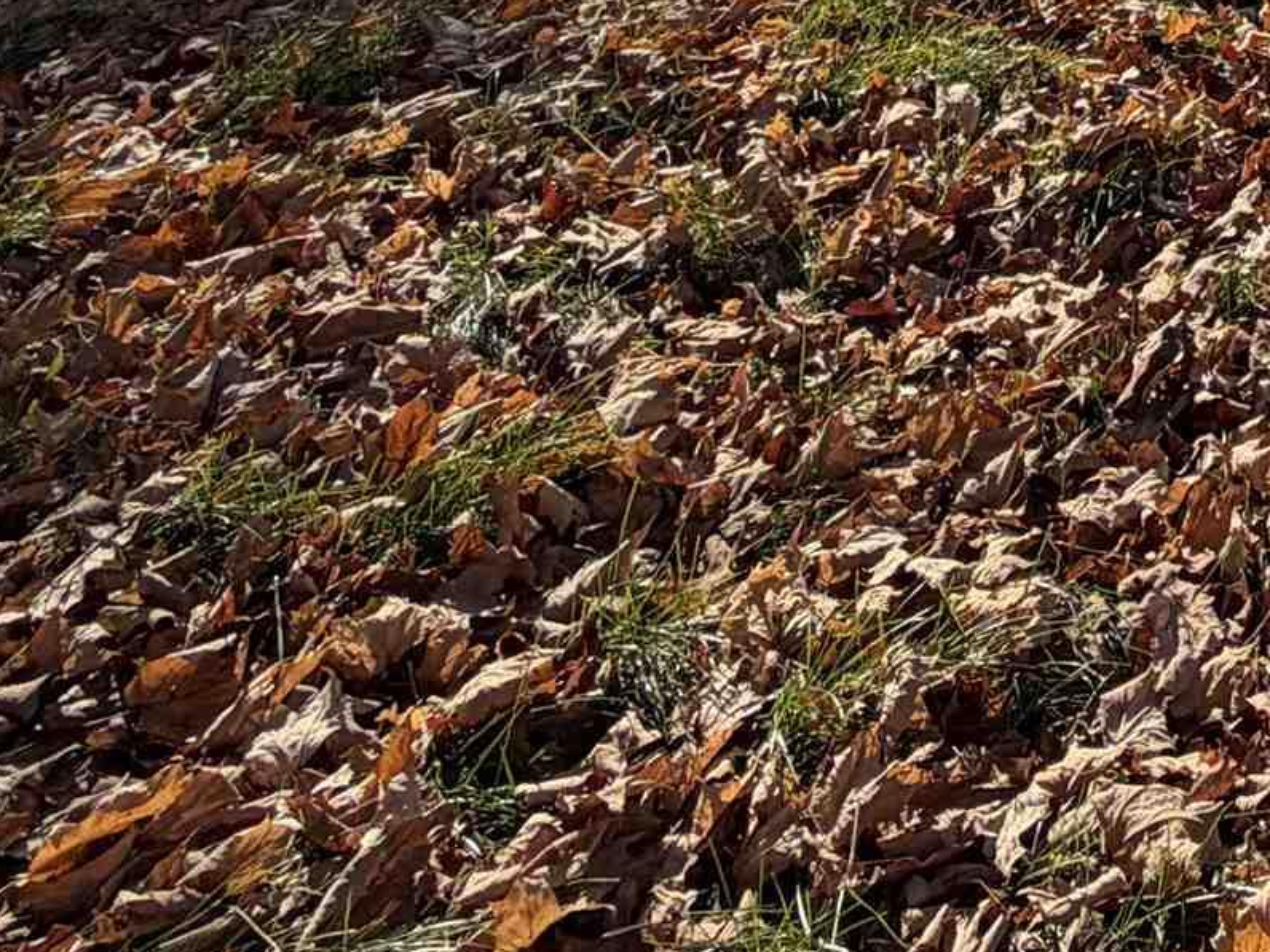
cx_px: 1781
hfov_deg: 27.5
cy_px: -722
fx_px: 1981
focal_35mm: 54
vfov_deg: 20.2
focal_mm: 2.22
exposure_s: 1/770
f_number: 2.2
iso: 25
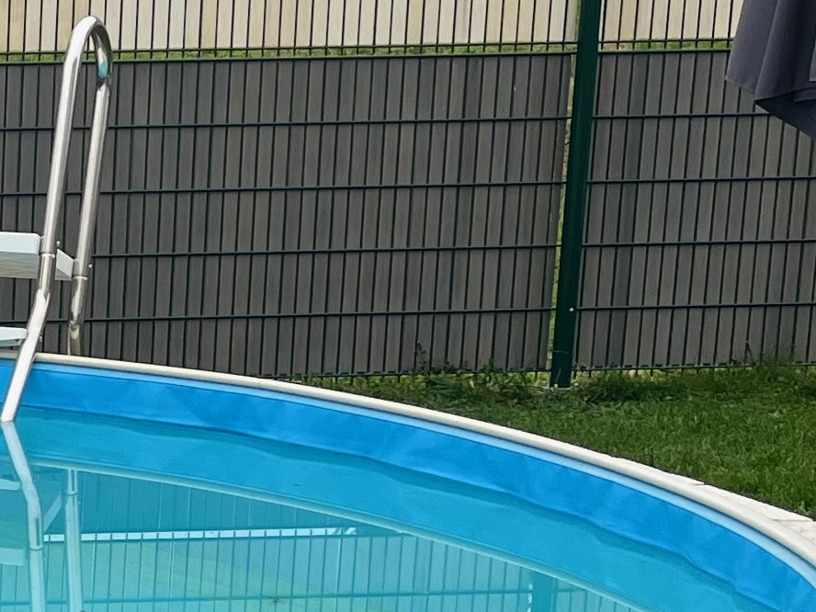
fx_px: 2782
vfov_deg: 12.5
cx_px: -674
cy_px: 471
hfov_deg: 14.6
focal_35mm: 118
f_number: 1.6
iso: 40
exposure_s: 1/214
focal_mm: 5.1
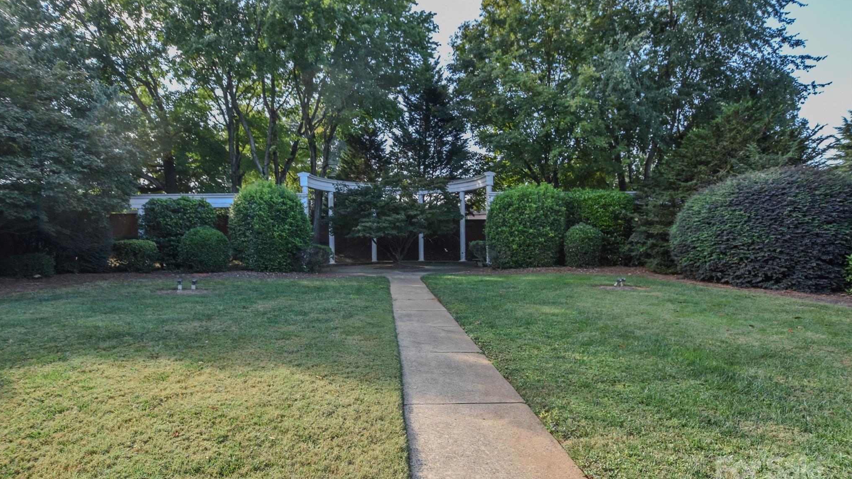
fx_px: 464
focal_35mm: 21
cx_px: 425
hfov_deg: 85.1
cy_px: 249
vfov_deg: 54.6
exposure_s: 1/125
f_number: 5.6
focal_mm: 13
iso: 220
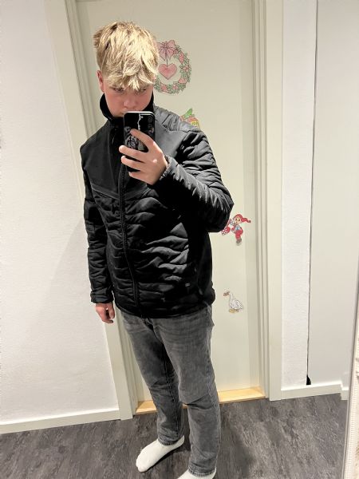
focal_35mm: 26
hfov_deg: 53.1
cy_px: 240
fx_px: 360
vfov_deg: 67.3
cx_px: 180
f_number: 1.5
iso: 400
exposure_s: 1/60
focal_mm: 5.7
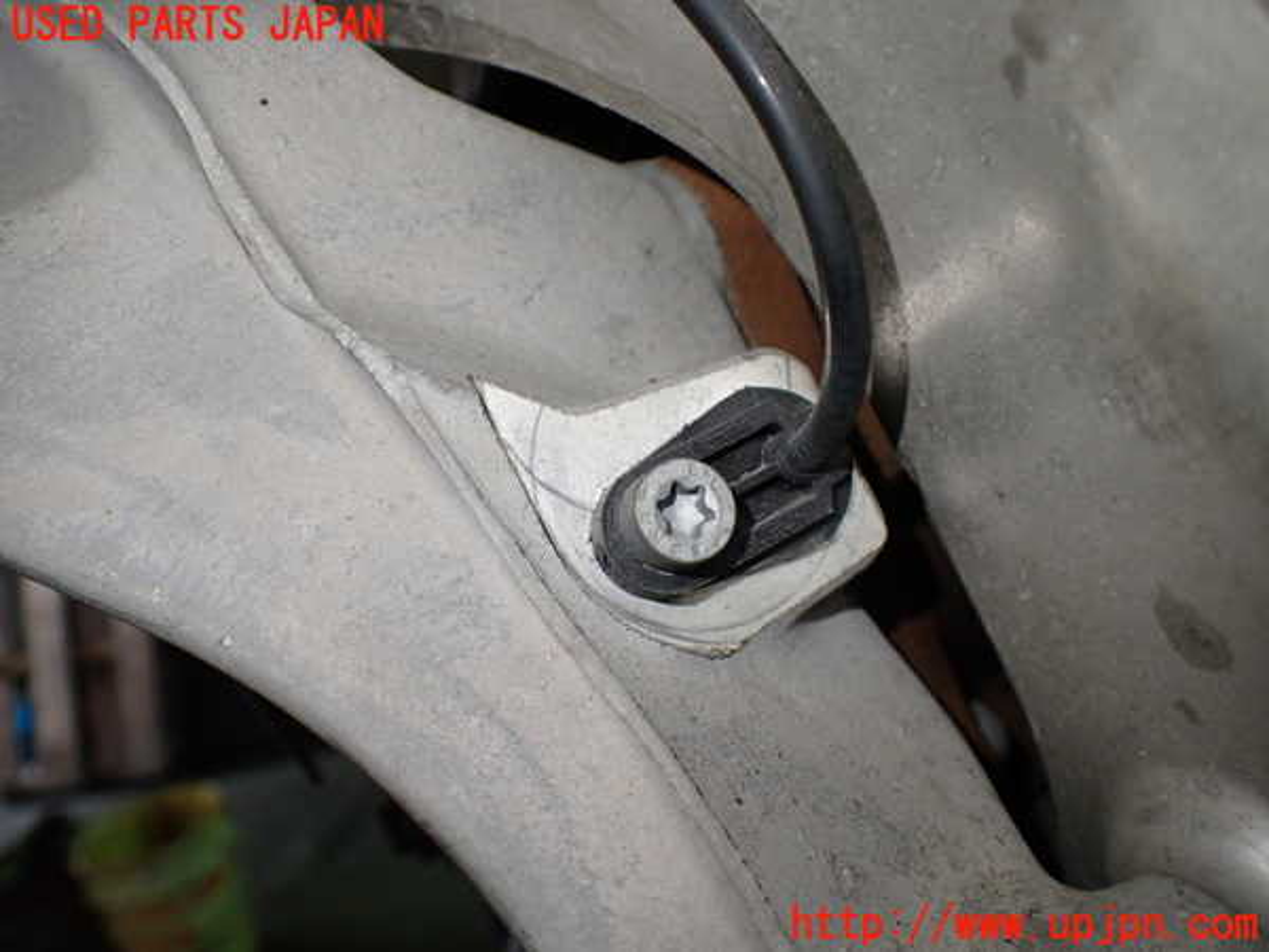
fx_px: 1100
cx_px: 634
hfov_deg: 60.0
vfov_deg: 46.8
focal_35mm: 30
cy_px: 476
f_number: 2.3
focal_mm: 5.4
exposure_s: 1/125
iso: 320
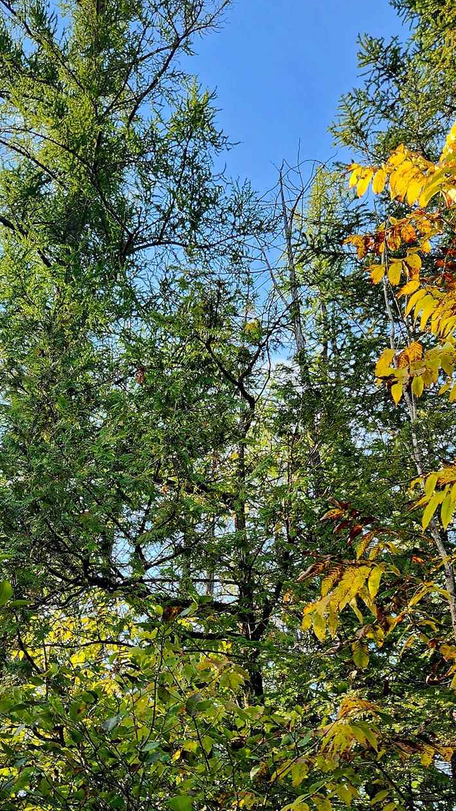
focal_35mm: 46
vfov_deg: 43.6
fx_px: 989
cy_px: 573
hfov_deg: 26.0
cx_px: 242
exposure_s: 1/385
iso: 20
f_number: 1.8
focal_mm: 5.4
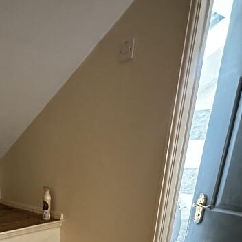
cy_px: 257
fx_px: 285
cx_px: 21
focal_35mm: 36
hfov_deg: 42.1
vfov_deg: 39.0
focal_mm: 2.22
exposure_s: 1/60
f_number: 2.2
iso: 1000
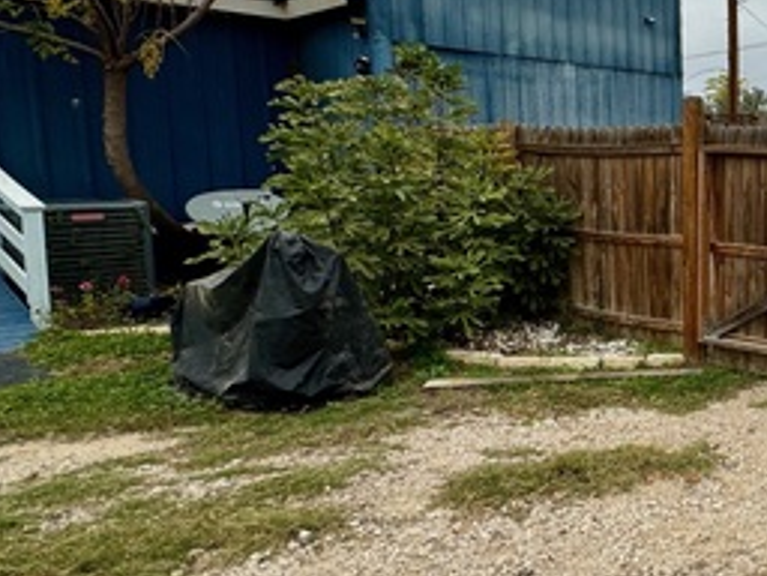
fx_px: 776
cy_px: 246
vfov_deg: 40.6
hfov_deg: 39.8
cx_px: 893
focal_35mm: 35
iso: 40
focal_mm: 2.22
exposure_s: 1/399
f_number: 2.2
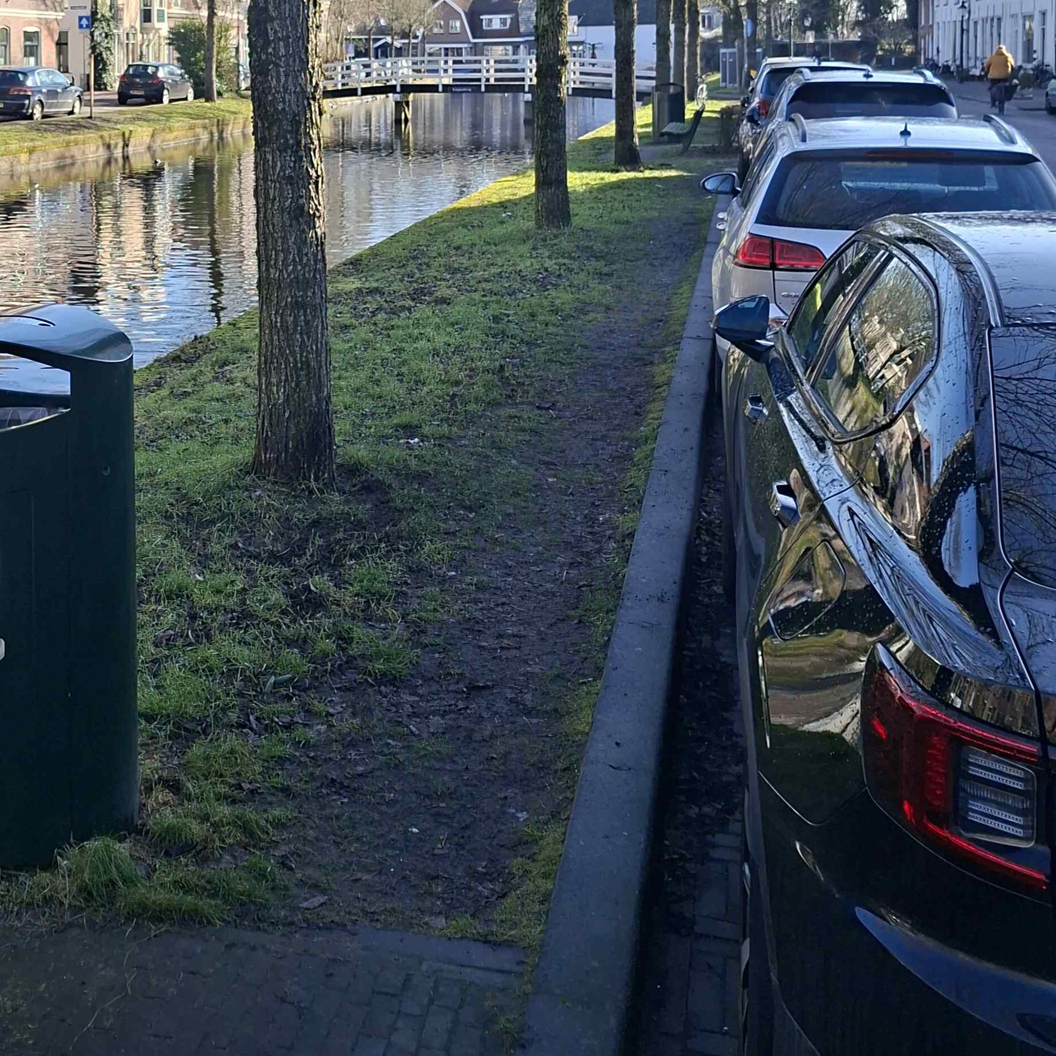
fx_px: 1519
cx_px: 227
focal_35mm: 44
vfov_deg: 36.1
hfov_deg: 37.1
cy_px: 114
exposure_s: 1/907
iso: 50
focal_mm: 5.54
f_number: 1.8
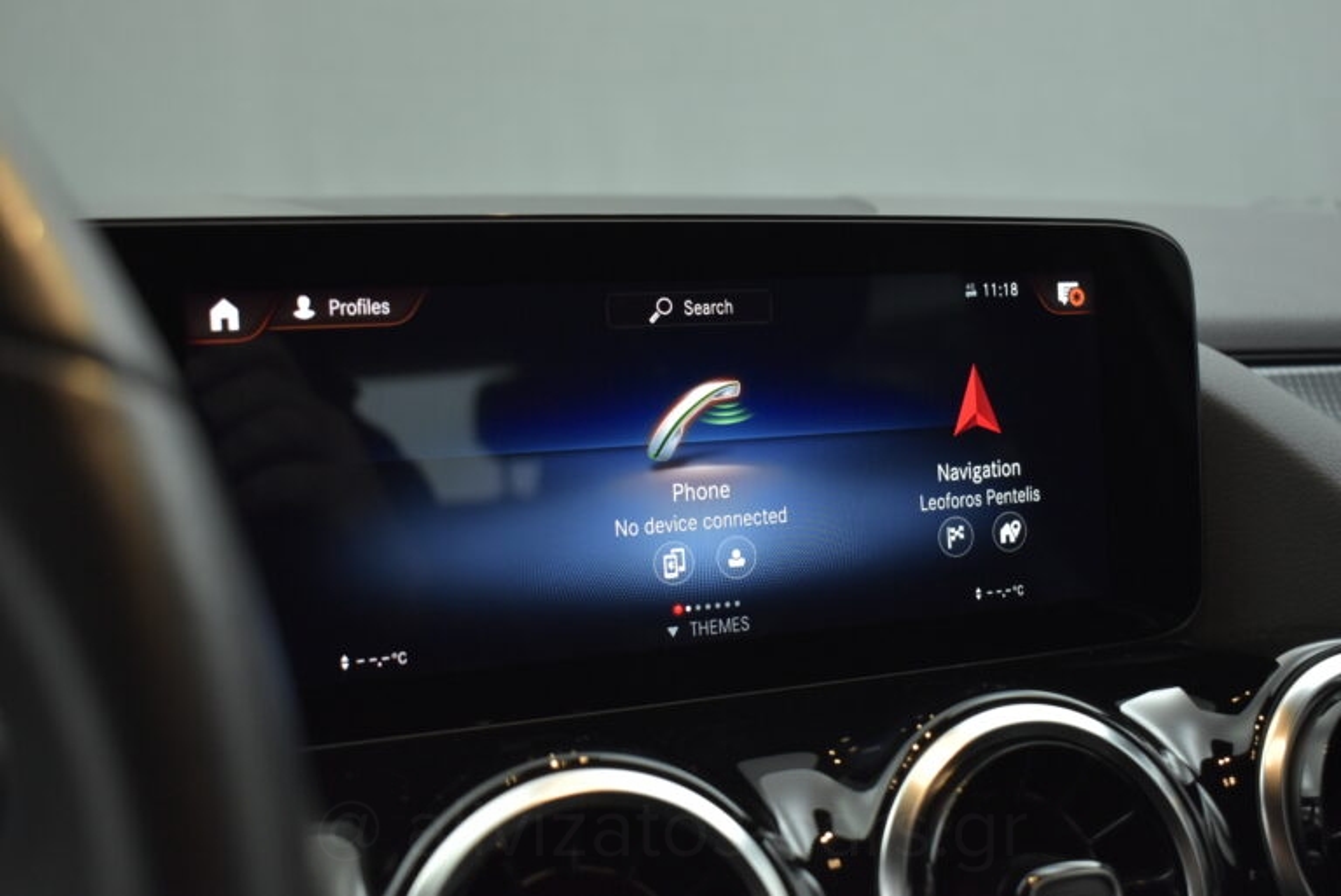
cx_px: 670
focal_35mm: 39
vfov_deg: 34.3
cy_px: 448
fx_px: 1454
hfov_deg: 49.5
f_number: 4
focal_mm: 26
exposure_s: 1/100
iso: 1600
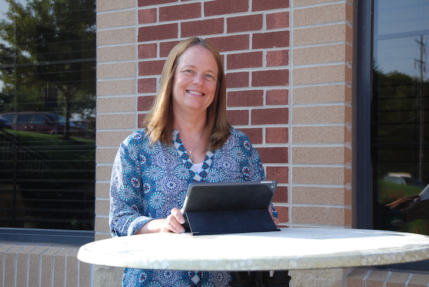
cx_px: 209
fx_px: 829
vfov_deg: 19.6
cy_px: 146
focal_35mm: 70
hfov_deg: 29.0
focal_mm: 45
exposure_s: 1/125
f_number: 5.6
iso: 180
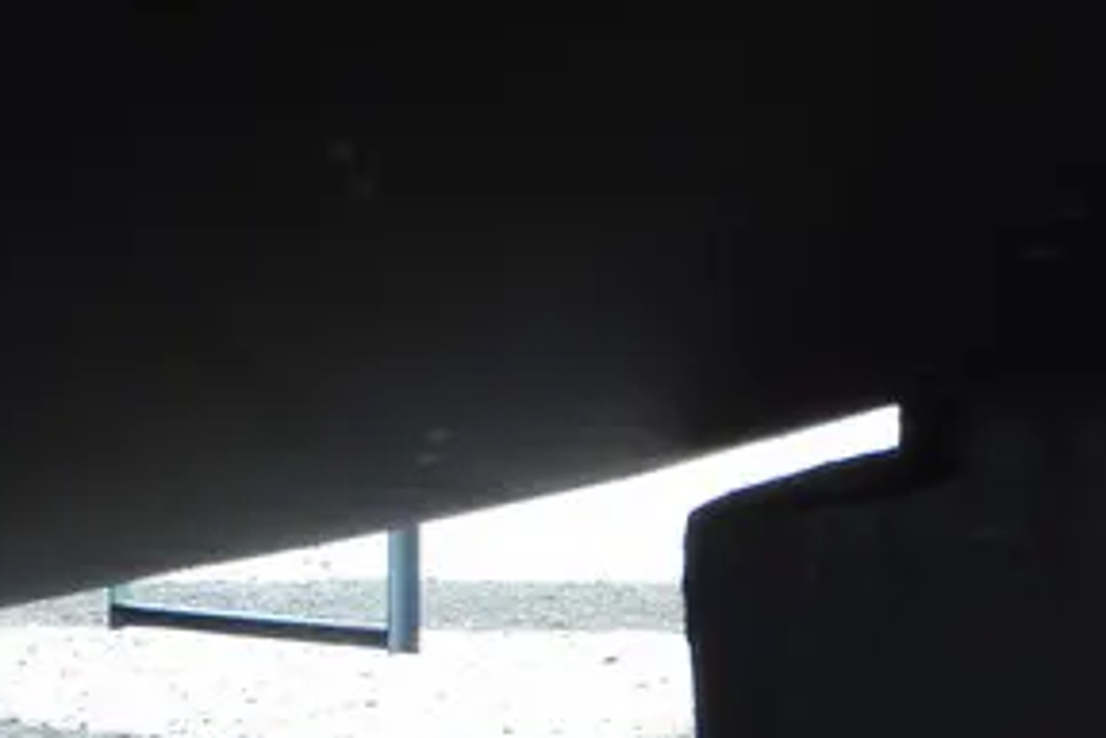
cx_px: 810
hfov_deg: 19.5
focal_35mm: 104
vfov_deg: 12.9
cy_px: 826
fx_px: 3195
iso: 125
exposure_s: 1/80
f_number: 4.5
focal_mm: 6.4
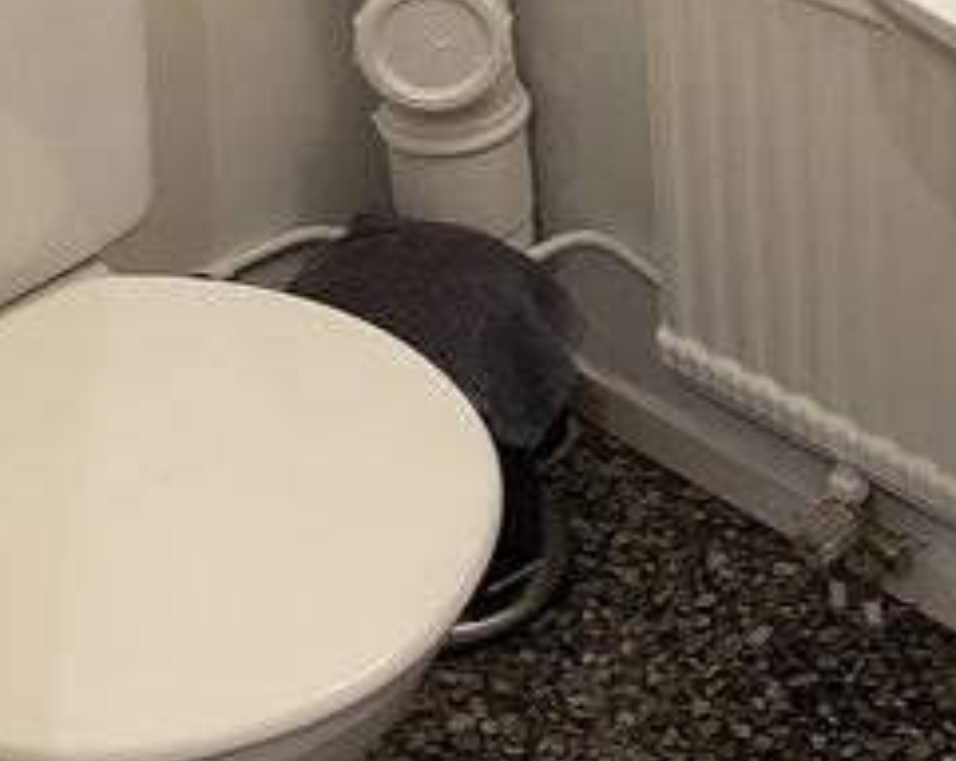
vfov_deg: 17.9
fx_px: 2288
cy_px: -170
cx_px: 805
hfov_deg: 23.2
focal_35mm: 81
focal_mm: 4.25
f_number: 1.8
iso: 100
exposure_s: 1/50
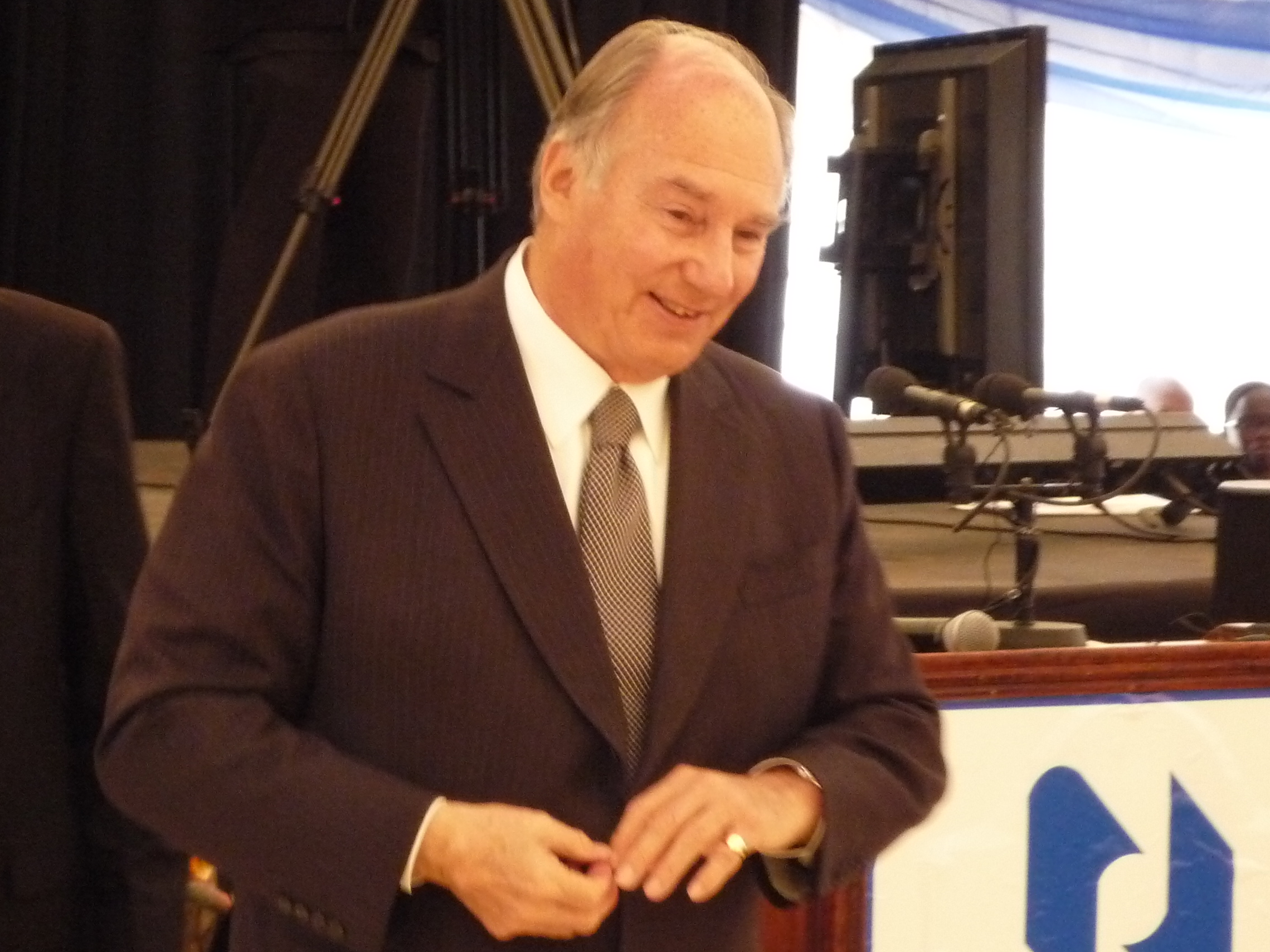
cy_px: 515
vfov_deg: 7.8
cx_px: 692
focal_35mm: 191
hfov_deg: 10.4
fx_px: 7007
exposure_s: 1/30
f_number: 5.8
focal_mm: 20.8
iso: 640
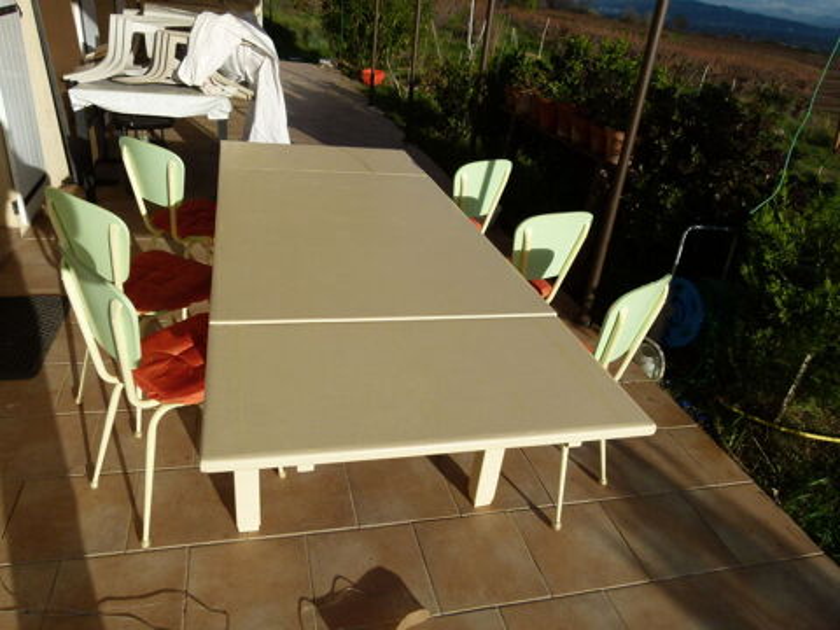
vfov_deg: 54.9
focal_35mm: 25
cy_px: 315
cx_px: 420
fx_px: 607
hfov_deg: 69.4
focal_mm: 4.5
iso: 100
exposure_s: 1/1300
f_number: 4
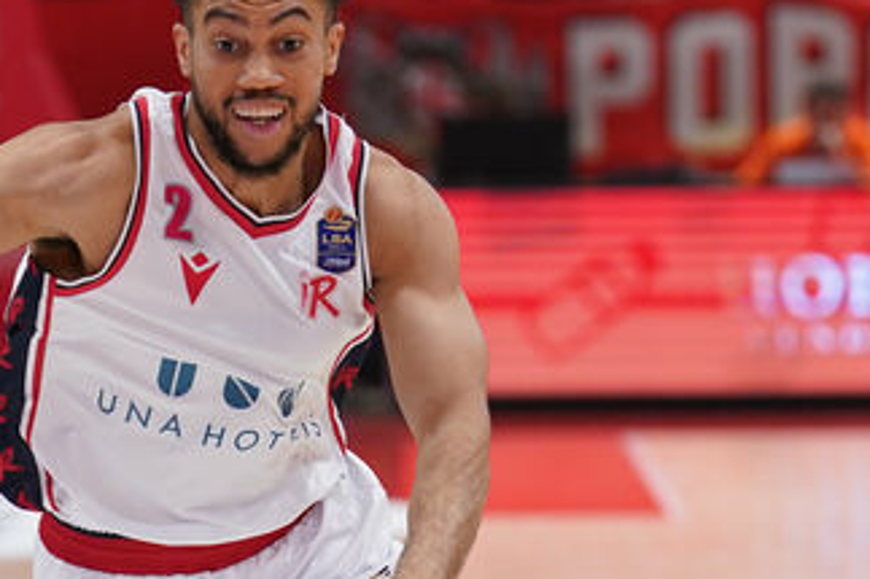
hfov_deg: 5.9
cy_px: 475
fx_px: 8429
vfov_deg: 3.9
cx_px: 237
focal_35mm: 349
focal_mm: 115
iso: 1600
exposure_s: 1/1250
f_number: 2.8
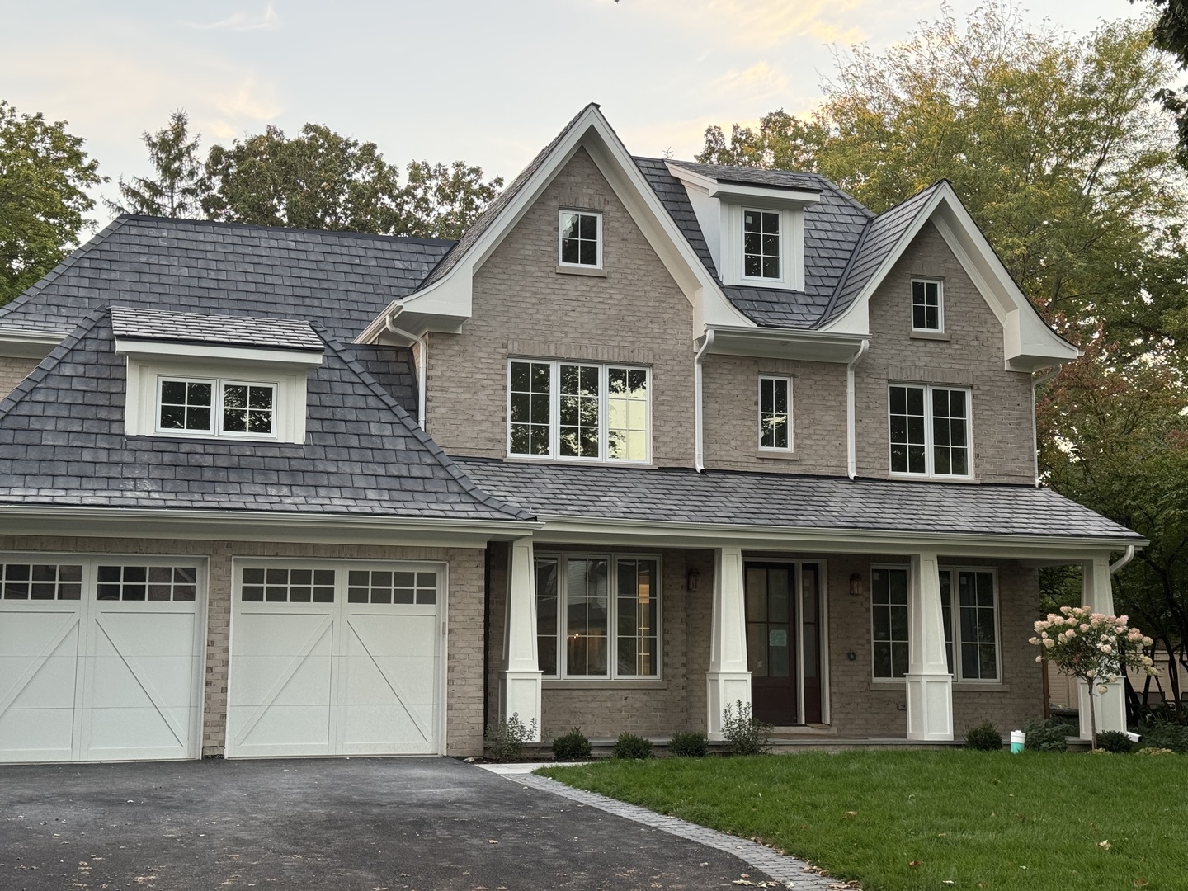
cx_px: 594
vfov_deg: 30.3
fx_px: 1647
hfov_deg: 39.7
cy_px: 446
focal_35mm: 48
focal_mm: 6.76
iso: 160
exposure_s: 1/60
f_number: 1.78
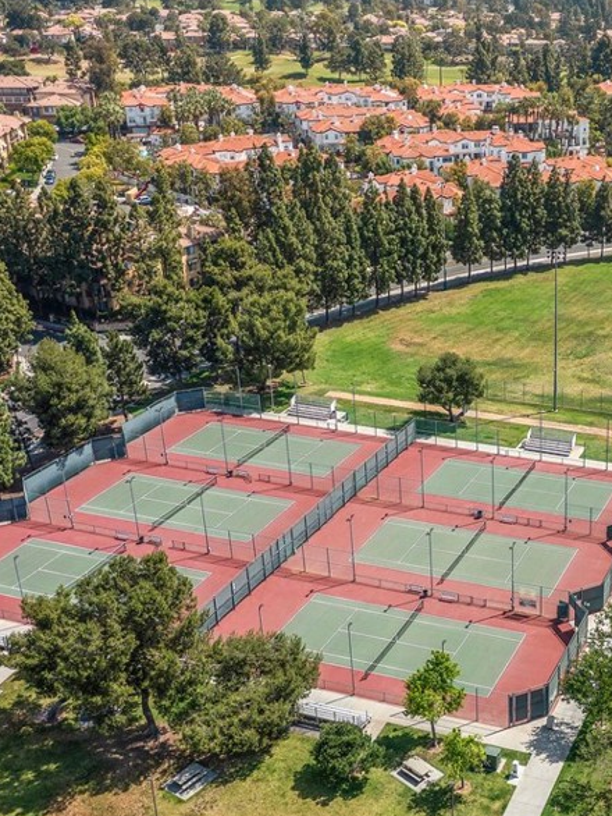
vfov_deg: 40.3
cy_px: 465
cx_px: 577
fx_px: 1107
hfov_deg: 29.3
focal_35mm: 47
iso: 100
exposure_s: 1/1600
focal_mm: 10.26
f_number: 2.8
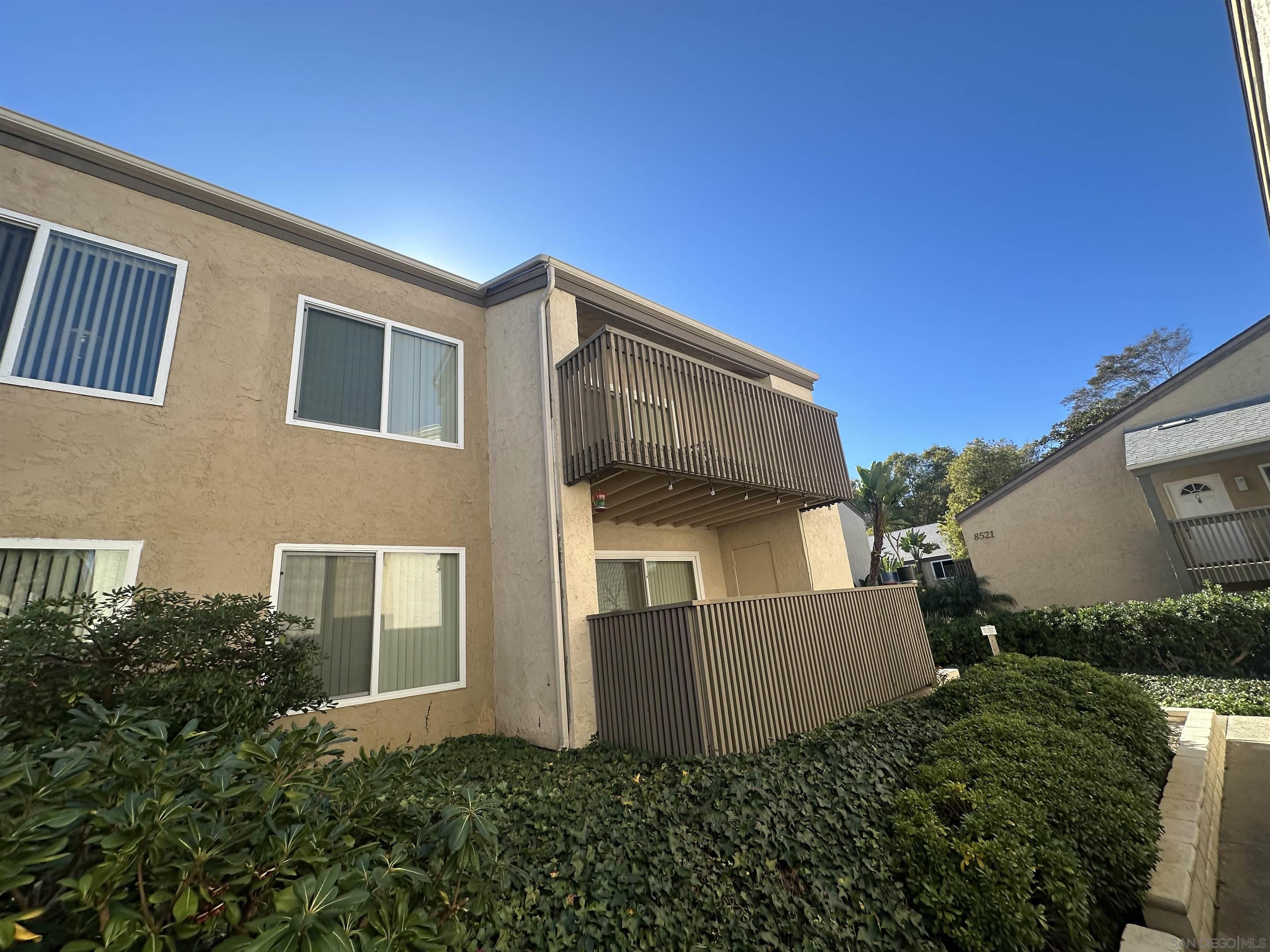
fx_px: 514
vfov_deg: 85.7
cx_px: 635
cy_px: 476
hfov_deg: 102.1
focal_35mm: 14
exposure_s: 1/997
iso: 40
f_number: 2.2
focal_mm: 2.22
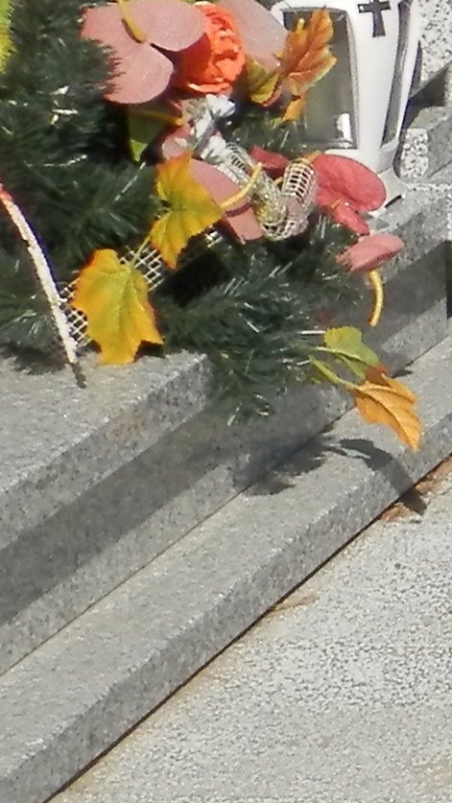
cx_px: 2142
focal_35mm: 204
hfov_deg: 5.0
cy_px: 126
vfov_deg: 10.5
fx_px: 4345
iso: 125
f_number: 9.4
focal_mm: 6.1
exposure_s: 1/250
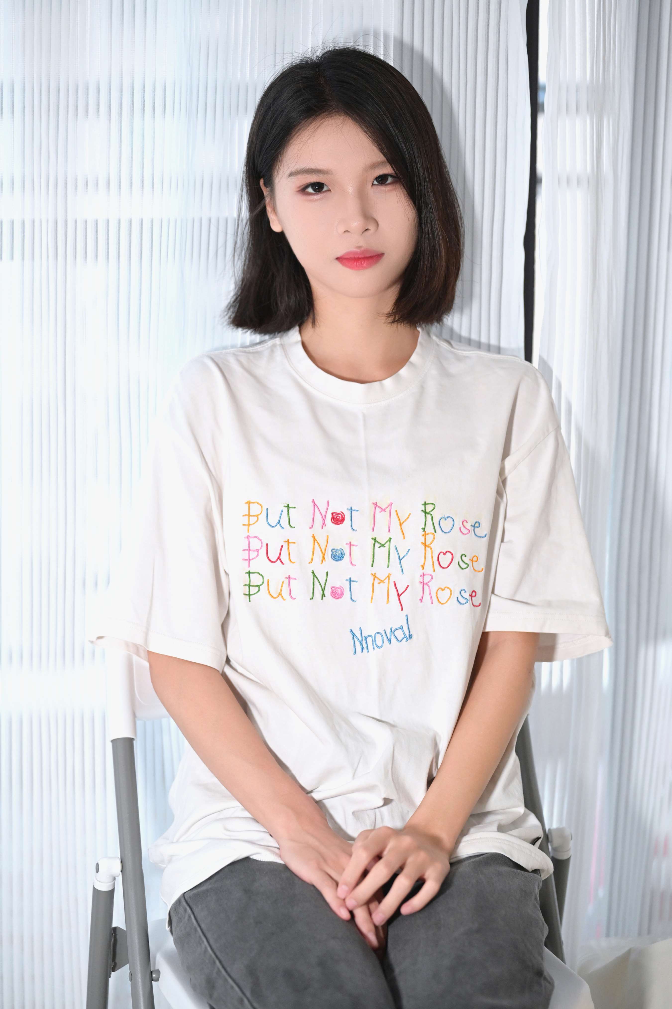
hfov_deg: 13.8
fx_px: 2772
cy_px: 504
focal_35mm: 99
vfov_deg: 20.6
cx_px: 336
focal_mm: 99
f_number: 2.7
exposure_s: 1/100
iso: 2200
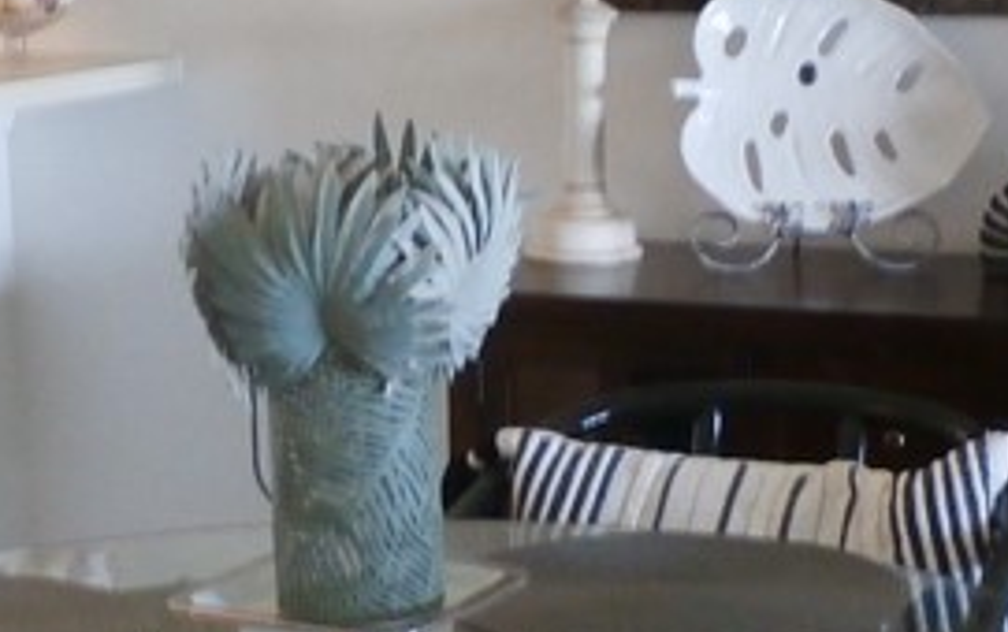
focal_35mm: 100
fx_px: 2750
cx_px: 342
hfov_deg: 20.7
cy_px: 535
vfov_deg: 13.0
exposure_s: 1/20
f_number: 3
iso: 400
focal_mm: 4.5
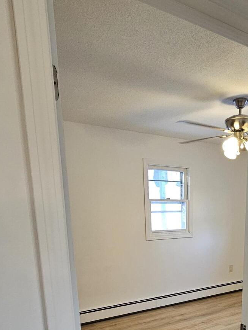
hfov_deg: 45.3
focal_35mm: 30
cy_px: 283
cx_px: 185
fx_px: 287
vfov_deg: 54.1
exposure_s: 1/60
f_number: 2.2
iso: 160
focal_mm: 2.2
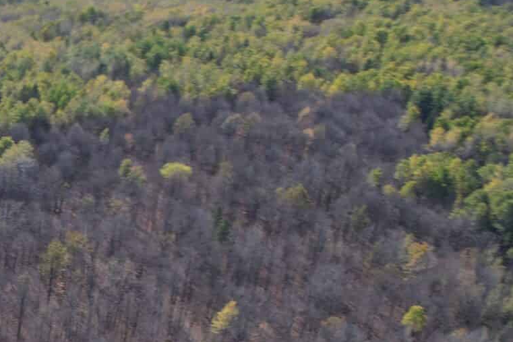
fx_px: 1054
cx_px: -209
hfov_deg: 23.2
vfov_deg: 17.6
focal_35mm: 74
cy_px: 407
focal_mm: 8.38
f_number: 2.8
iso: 100
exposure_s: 1/30
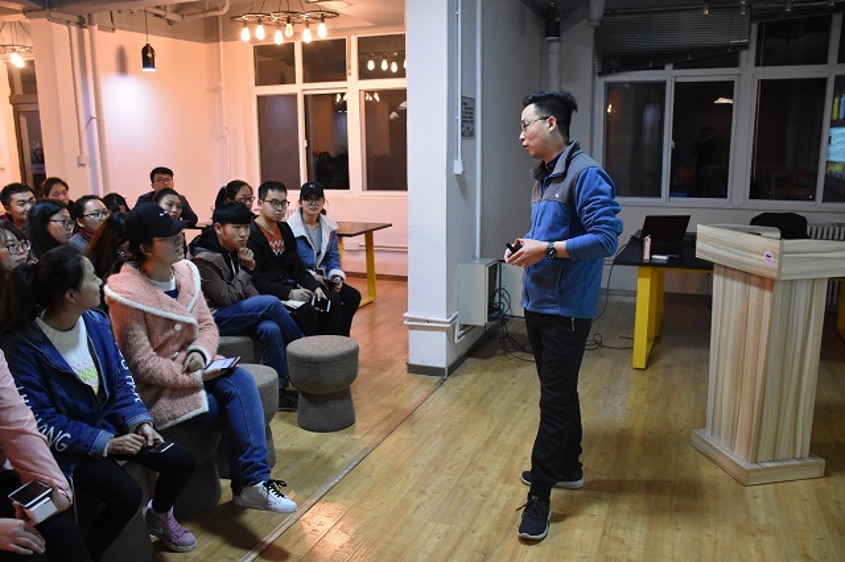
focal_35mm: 30
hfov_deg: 62.0
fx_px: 704
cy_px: 281
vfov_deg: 43.6
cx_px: 422
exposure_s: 1/60
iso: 3200
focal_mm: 20
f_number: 3.8
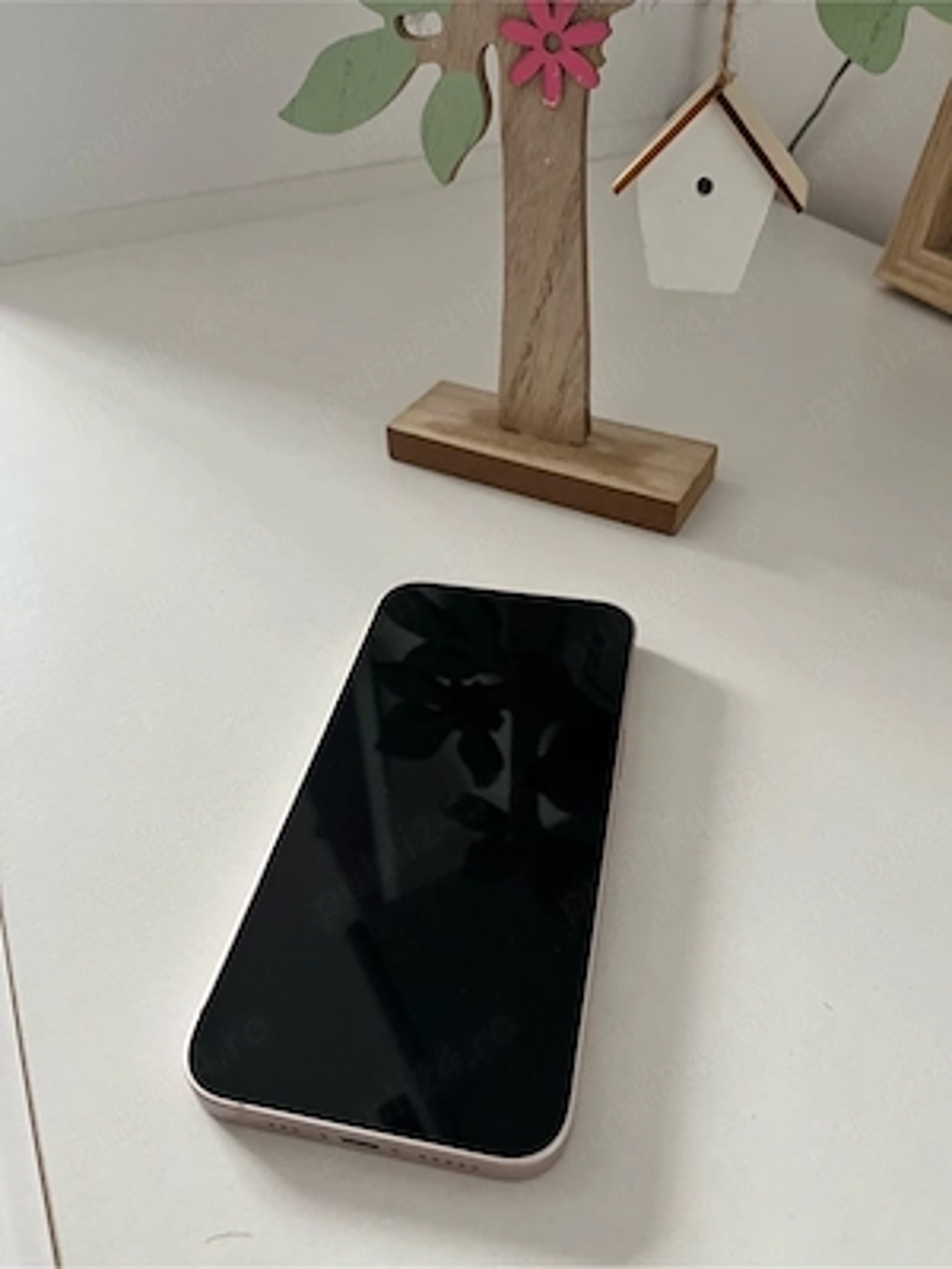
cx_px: 476
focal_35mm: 26
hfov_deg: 53.1
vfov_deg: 67.3
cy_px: 634
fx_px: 953
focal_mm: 5.1
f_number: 1.6
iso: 400
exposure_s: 1/60
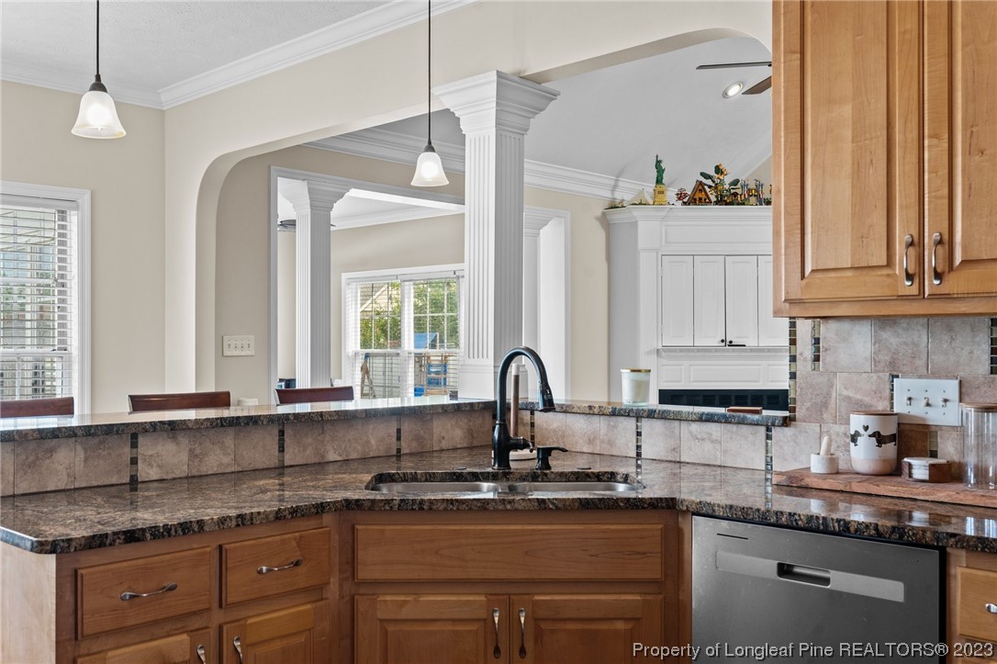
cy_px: 332
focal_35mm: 34
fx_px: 941
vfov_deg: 38.8
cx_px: 498
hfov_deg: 55.8
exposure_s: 1/1.67
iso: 200
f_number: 8
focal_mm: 34
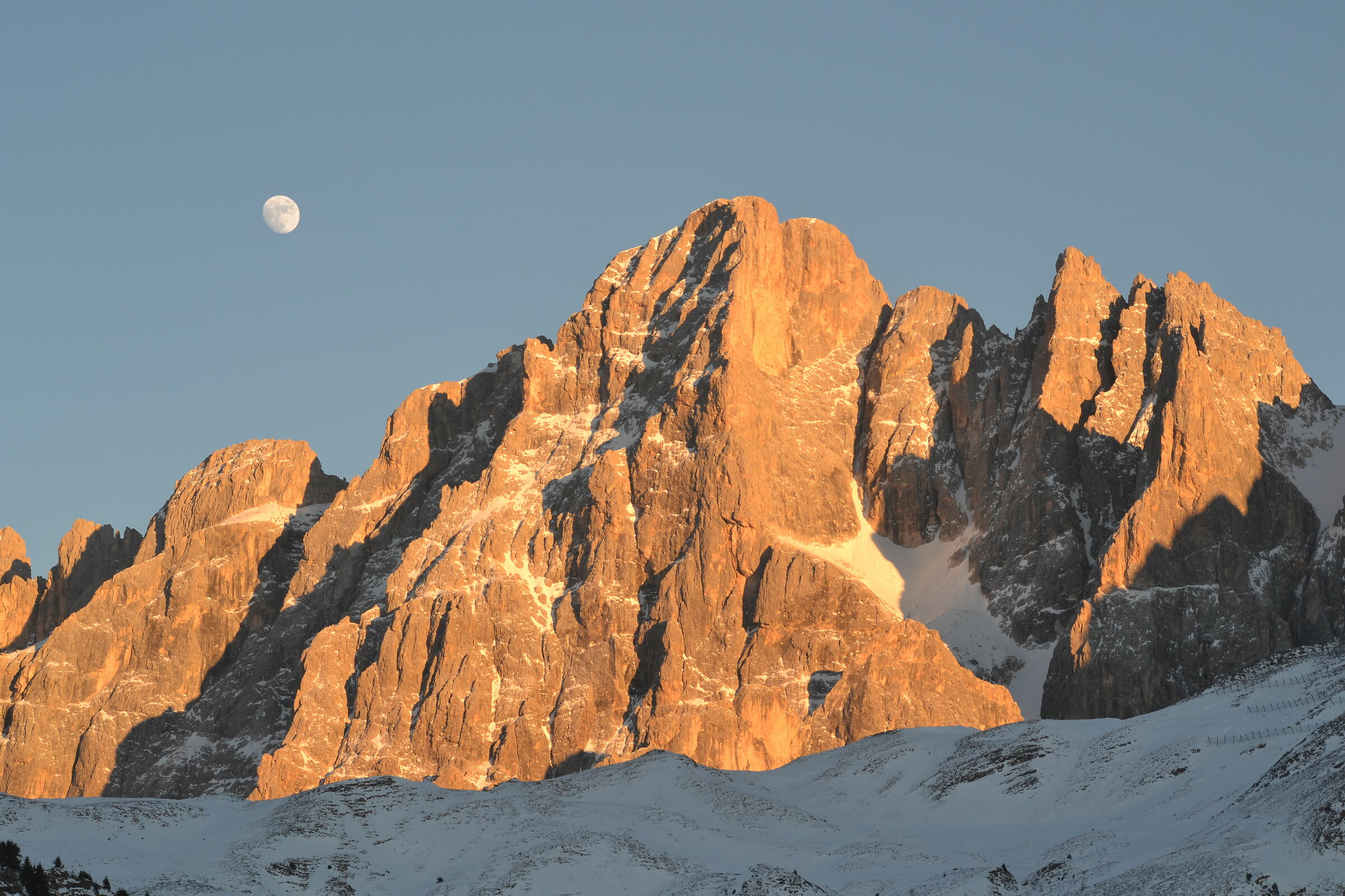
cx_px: 672
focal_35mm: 105
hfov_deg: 19.5
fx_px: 3923
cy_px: 448
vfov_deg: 13.0
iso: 100
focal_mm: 70
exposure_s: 1/60
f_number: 9
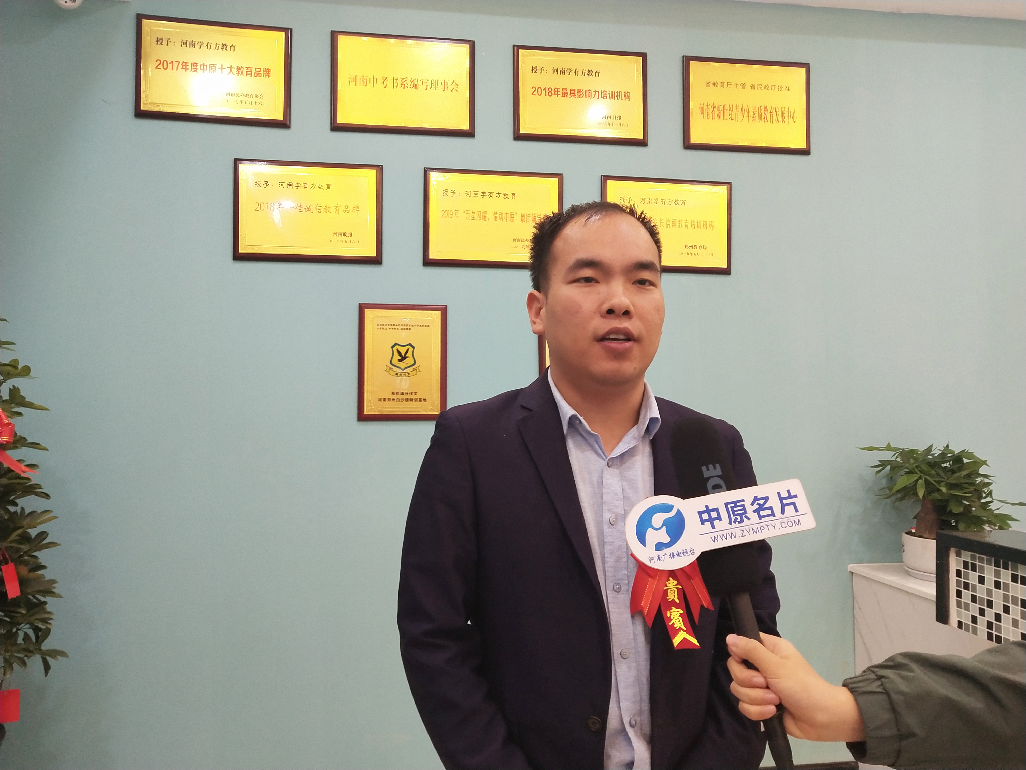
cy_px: 385
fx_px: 889
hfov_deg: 60.0
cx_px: 513
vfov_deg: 46.8
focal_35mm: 30
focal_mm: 3.95
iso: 301
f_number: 1.8
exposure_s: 1/50
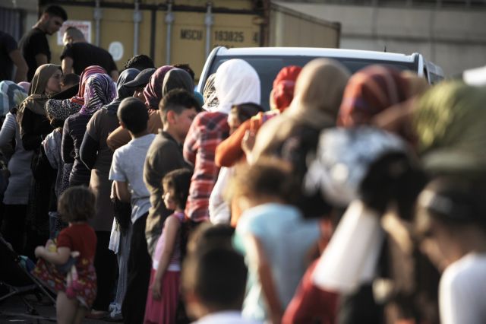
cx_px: 243
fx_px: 2698
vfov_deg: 6.9
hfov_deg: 10.3
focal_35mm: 200
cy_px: 162
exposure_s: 1/4000
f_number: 2.8
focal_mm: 200
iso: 400
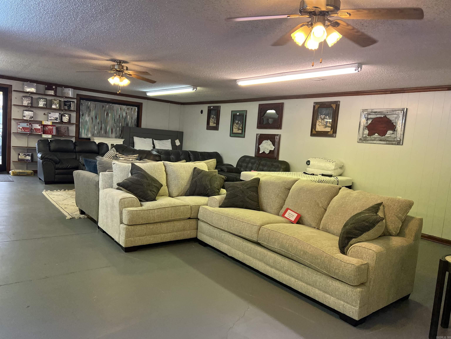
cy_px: 170
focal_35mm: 26
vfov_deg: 53.1
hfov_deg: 67.3
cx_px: 226
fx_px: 339
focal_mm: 5.7
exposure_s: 1/120
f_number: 1.5
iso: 100
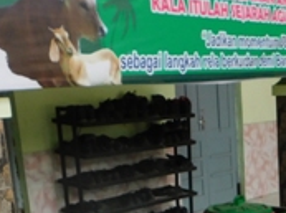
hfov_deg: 21.0
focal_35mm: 89
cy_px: 338
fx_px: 734
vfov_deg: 15.1
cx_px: 314
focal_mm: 4.1
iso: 125
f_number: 3
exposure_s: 1/200
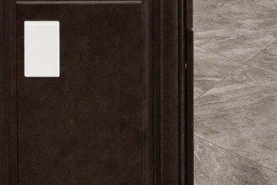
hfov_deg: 20.2
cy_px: -312
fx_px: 739
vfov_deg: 11.0
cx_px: -37
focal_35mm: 96
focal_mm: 16
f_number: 6.3
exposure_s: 1/20
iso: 640
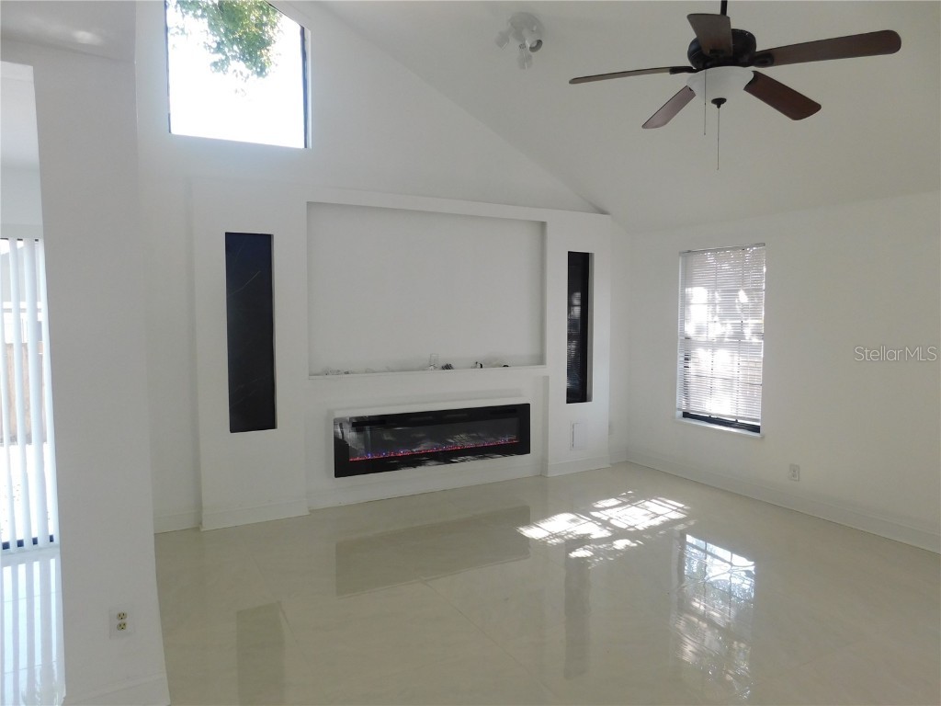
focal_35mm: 23
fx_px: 625
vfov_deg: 58.9
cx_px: 470
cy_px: 353
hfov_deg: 73.9
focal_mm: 4
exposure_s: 1/80
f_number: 3
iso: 125
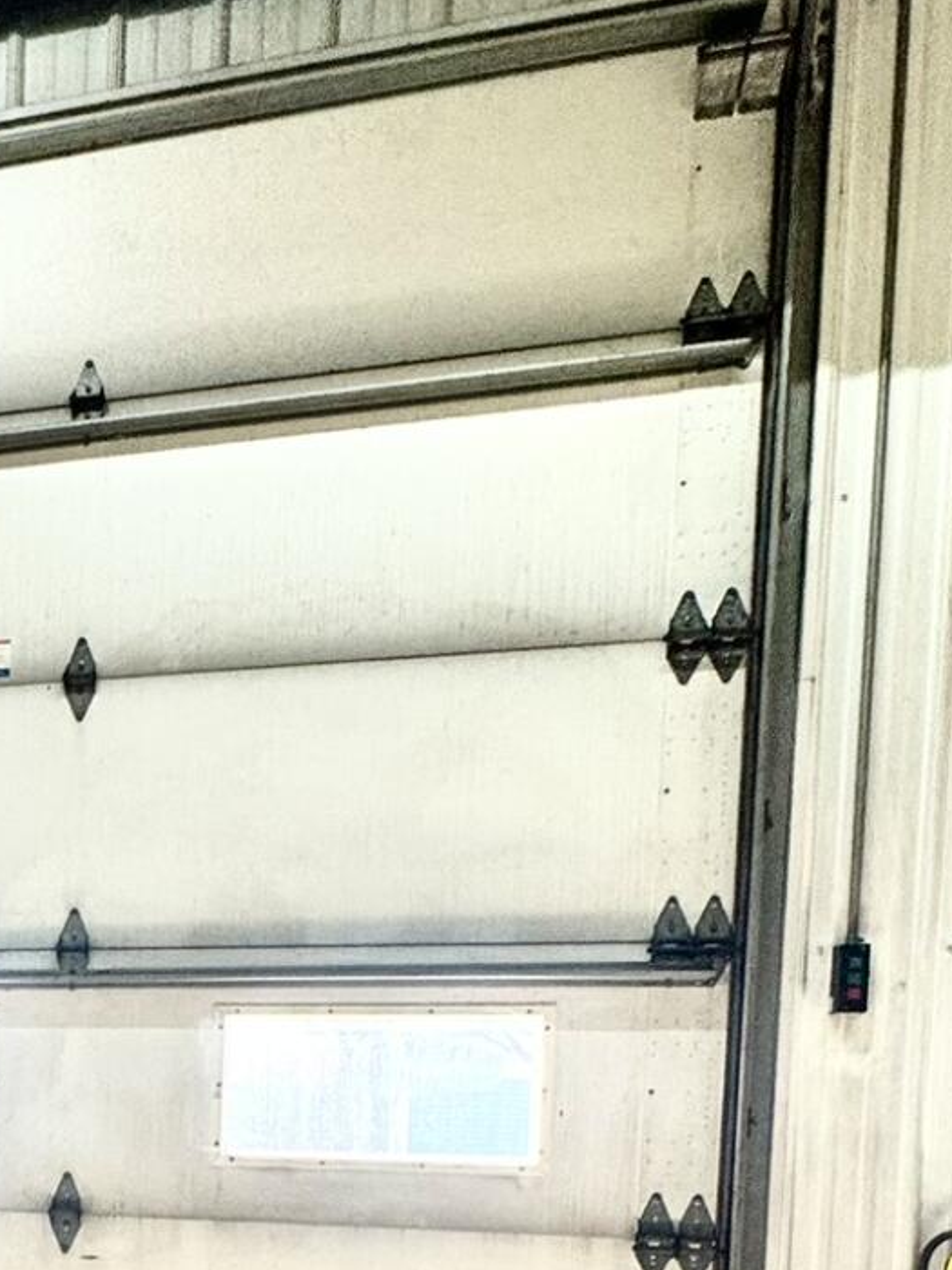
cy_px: 1188
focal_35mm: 40
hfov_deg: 31.6
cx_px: -114
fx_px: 1467
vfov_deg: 42.2
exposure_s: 1/120
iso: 125
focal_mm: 2.22
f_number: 2.2
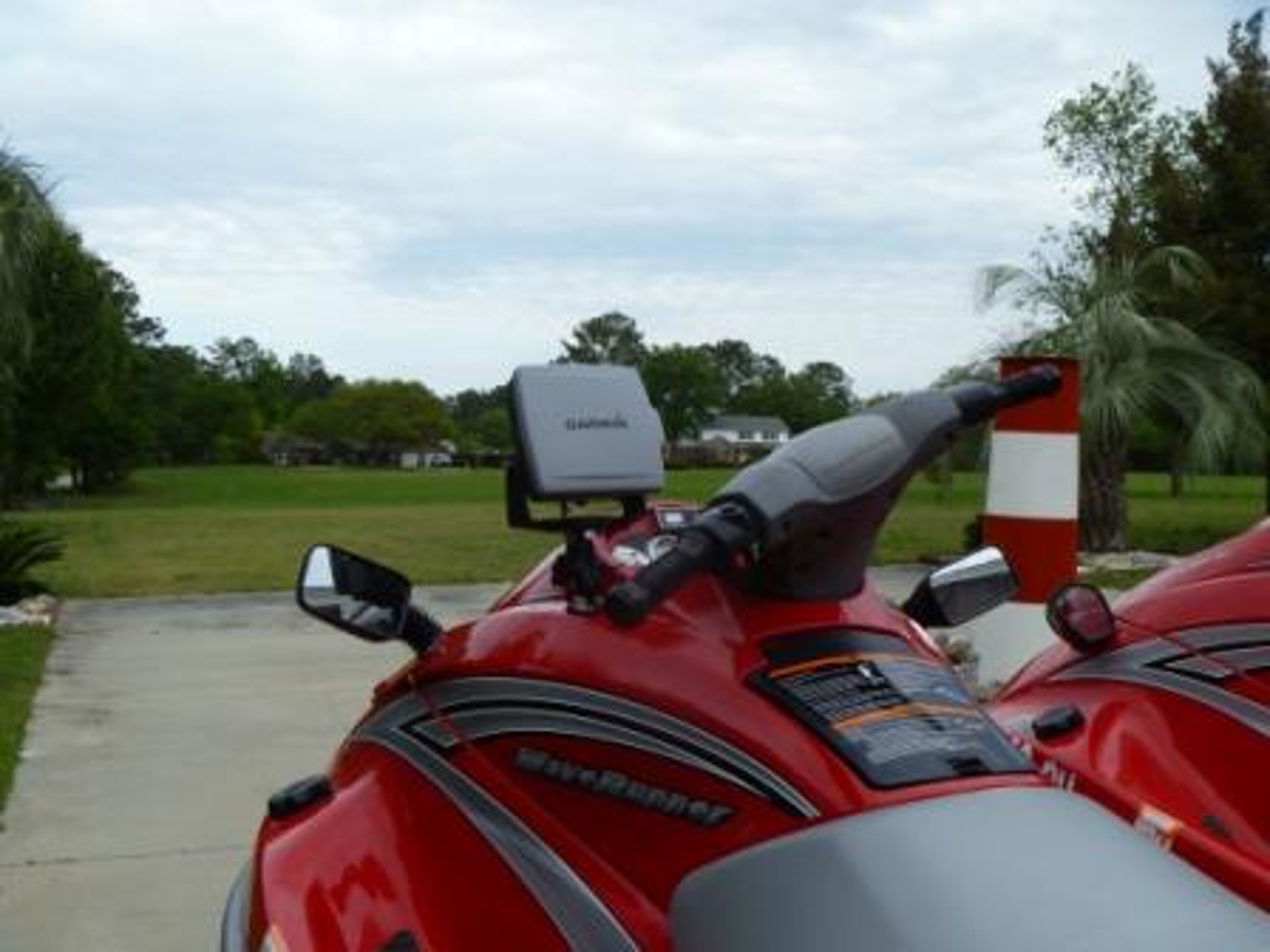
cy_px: 476
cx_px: 635
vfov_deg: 40.7
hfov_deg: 52.6
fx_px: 1284
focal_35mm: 35
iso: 80
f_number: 4.5
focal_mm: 6.3
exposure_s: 1/160
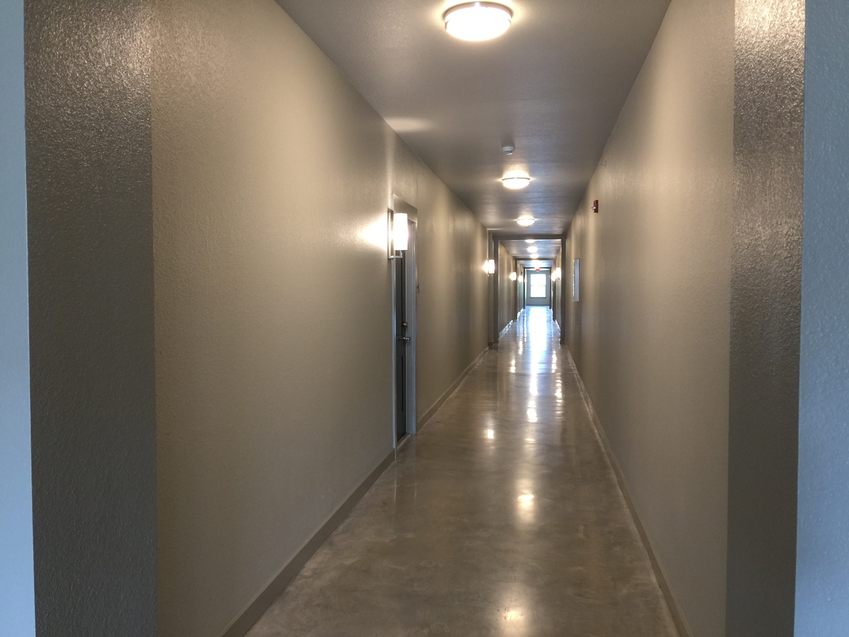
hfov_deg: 61.7
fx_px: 711
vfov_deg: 48.2
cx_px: 424
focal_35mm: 29
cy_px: 318
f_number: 2.2
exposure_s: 1/15
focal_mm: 4.15
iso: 50
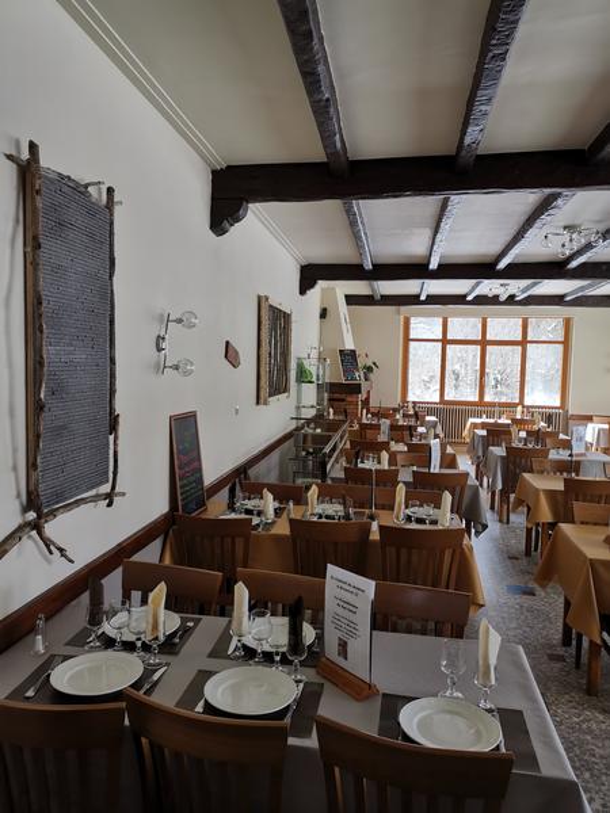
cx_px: 305
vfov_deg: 65.3
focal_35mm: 27
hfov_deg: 51.4
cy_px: 406
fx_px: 634
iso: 50
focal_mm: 4.75
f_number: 1.8
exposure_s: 1/154
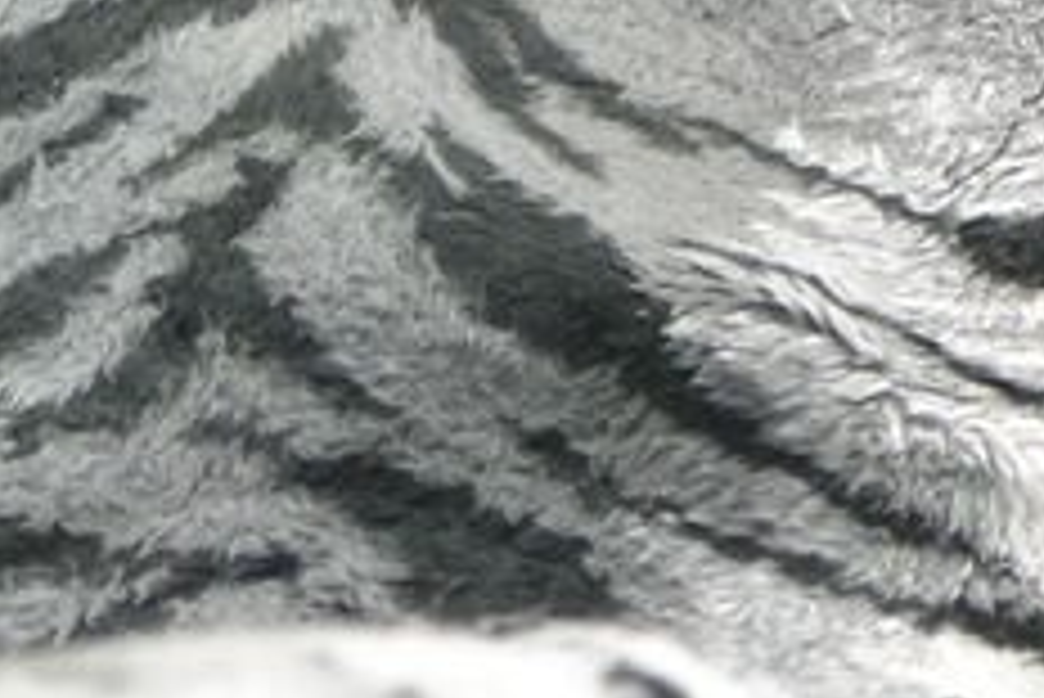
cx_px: 1314
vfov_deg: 9.9
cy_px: -745
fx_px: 3714
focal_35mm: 128
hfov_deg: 15.3
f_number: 3.5
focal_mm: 11
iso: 400
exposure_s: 1/80
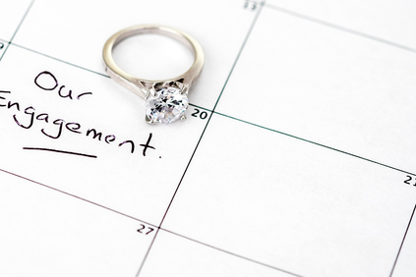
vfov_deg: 8.9
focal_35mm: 154
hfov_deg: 13.3
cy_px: 51
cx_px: 99
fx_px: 1779
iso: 100
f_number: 4
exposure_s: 1/70
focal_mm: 60
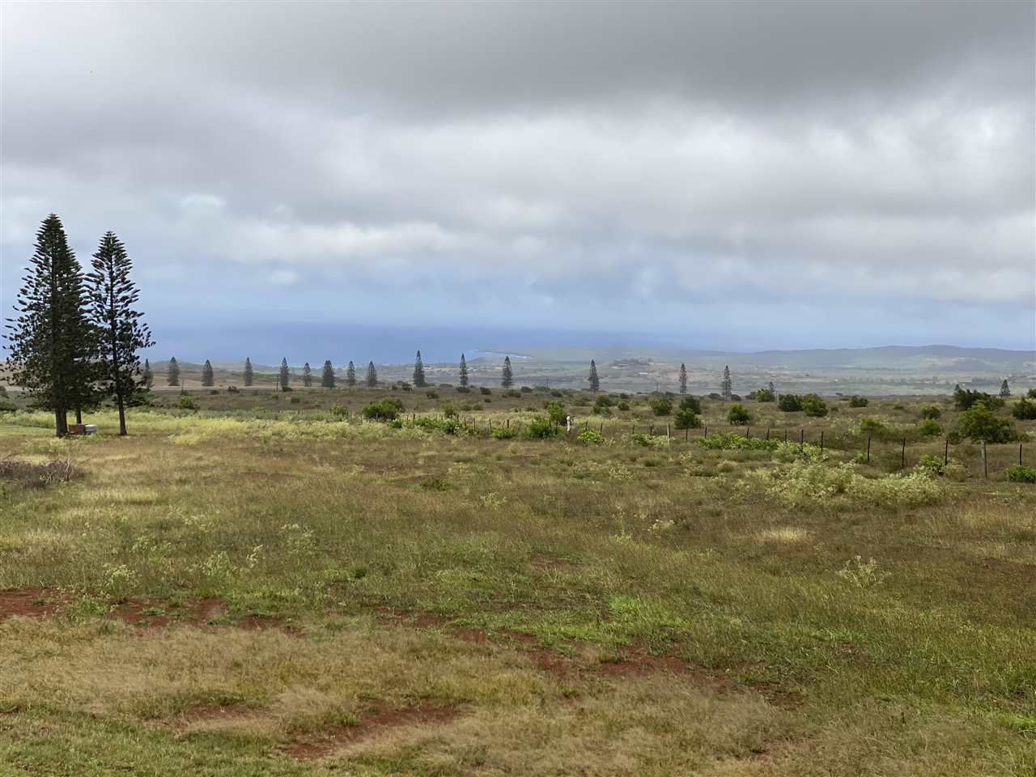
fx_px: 1556
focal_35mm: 52
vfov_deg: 28.0
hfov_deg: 36.8
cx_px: 518
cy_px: 388
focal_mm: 6
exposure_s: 1/2994
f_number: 2
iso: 20
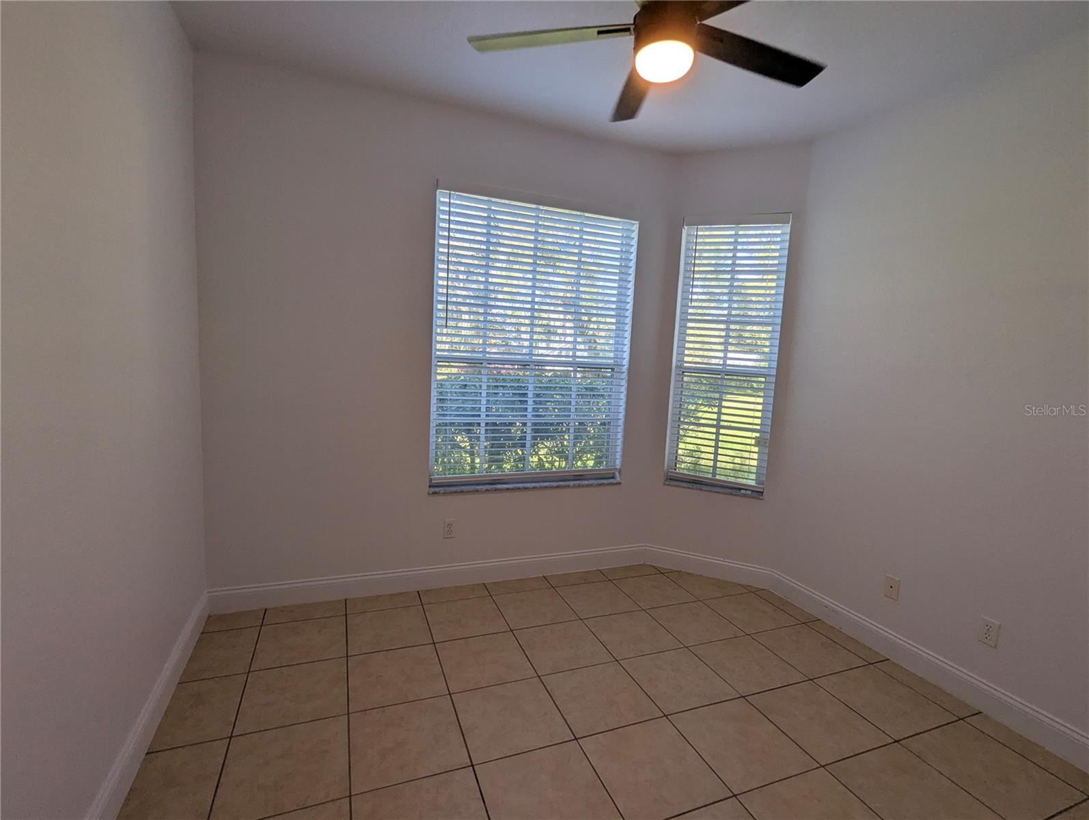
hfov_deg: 94.4
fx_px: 504
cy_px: 410
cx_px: 544
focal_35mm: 16
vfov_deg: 78.2
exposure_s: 1/145
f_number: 2.2
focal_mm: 2.35
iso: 44
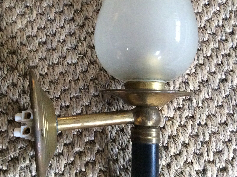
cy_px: 56
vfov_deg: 27.7
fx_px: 355
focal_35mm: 52
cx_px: 92
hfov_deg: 36.7
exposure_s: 1/17
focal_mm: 3.3
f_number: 2.4
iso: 320
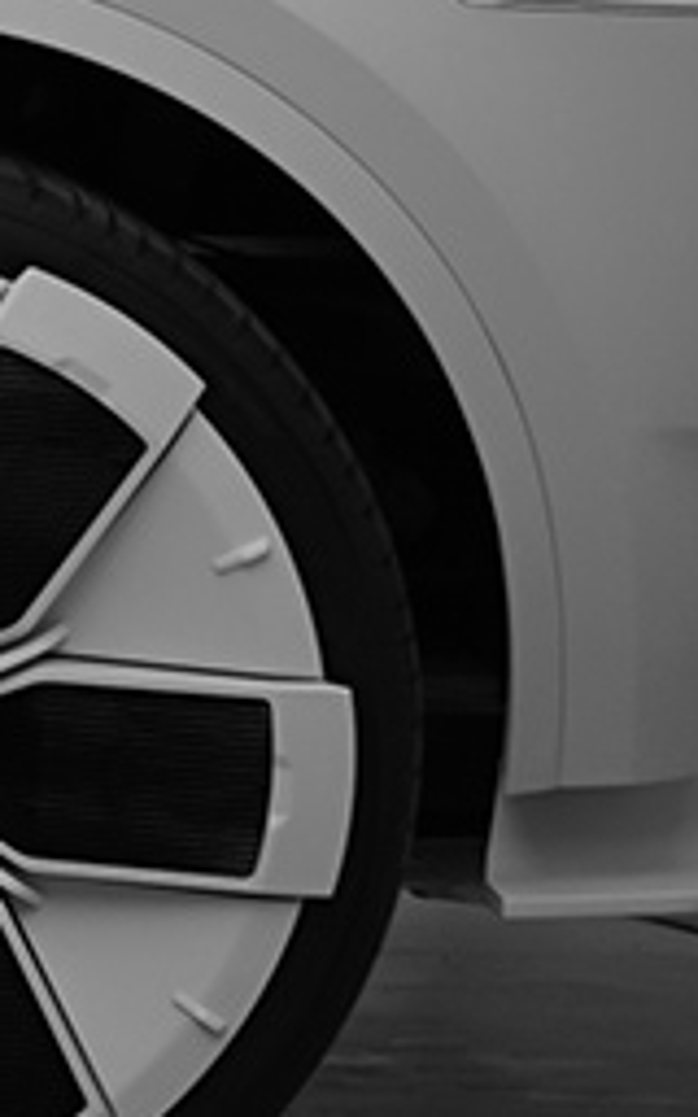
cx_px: -2570
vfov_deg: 5.0
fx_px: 12783
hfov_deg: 3.0
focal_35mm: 420
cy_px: 17
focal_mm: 55
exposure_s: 1/320
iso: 100
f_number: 1.8
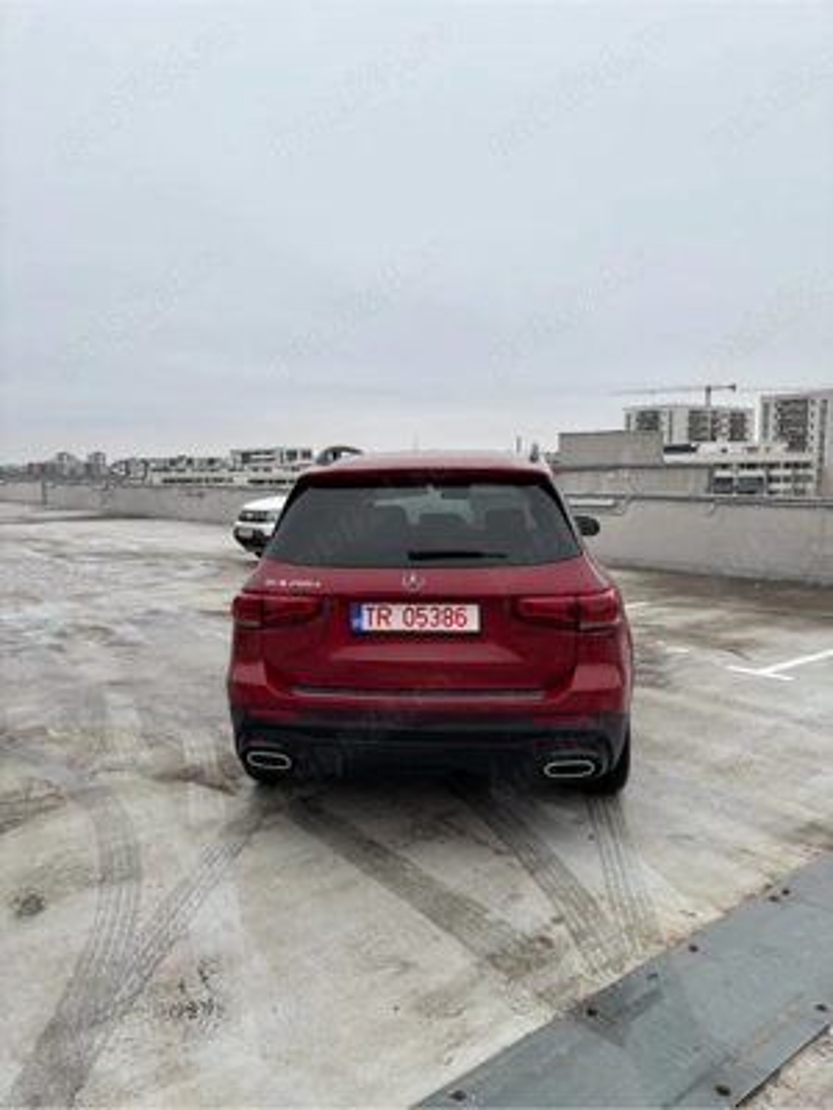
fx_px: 834
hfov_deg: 53.1
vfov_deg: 67.3
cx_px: 416
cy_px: 555
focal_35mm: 26
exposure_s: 1/423
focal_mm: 5.96
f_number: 1.6
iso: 50
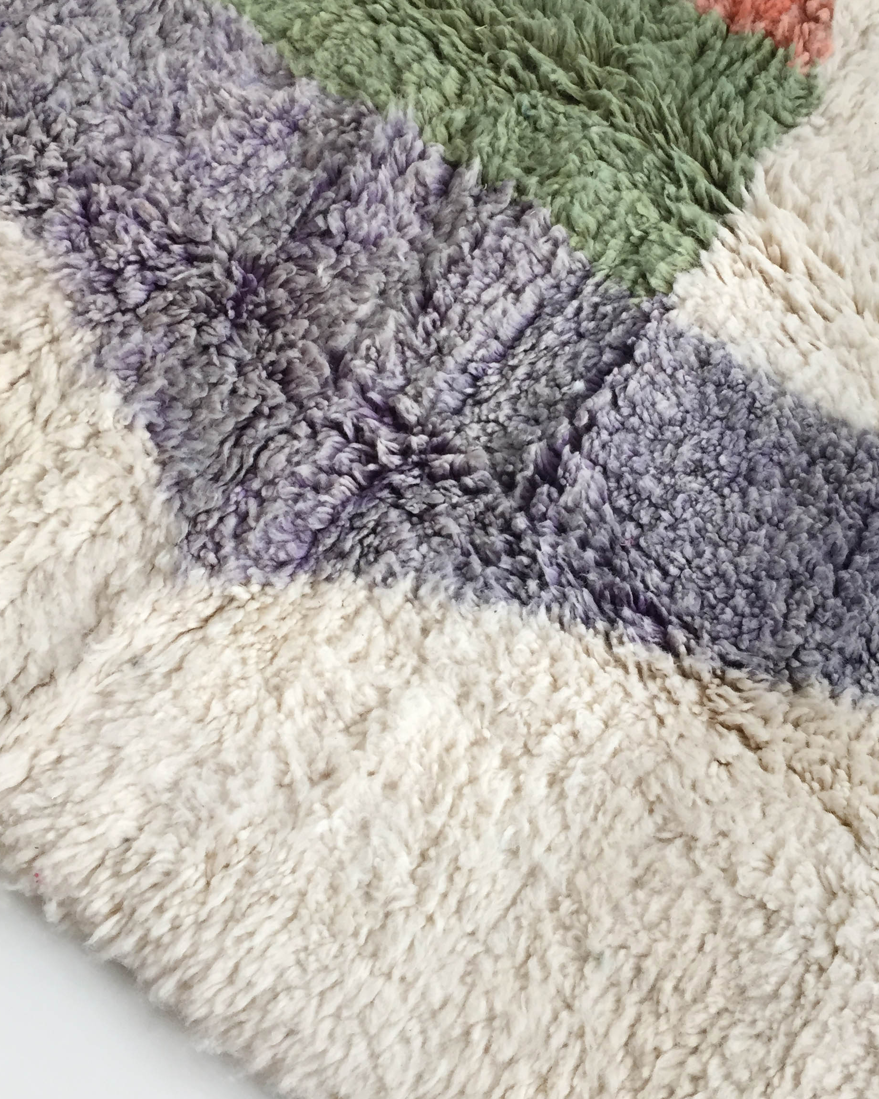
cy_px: 497
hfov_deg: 37.3
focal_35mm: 40
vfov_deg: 45.7
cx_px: 465
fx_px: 1301
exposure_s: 1/33
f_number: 2.2
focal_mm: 4.15
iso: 50
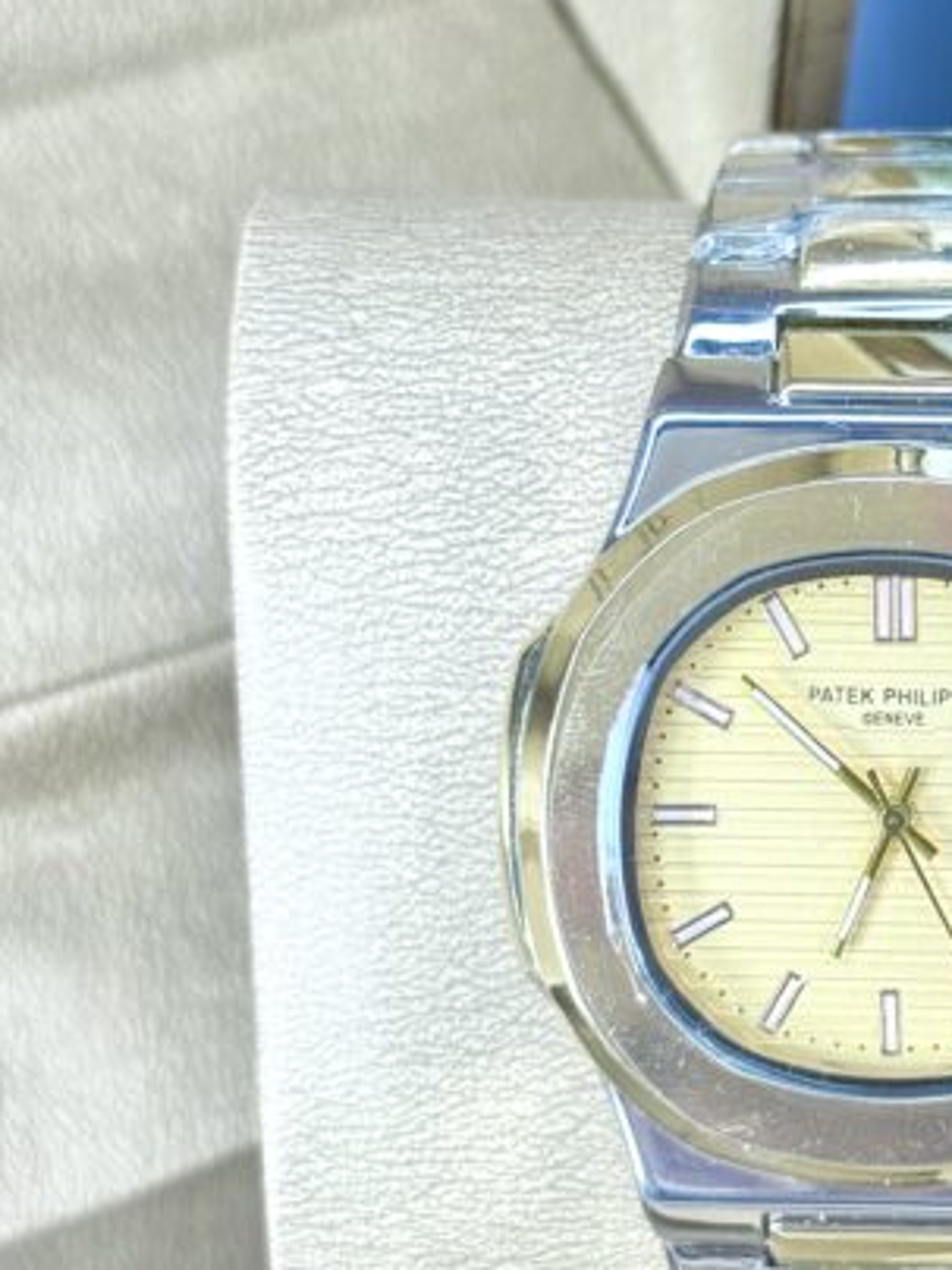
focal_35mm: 95
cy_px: 641
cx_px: 930
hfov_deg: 15.3
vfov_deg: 20.7
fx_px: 3484
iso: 80
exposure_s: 1/233
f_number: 1.78
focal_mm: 6.76
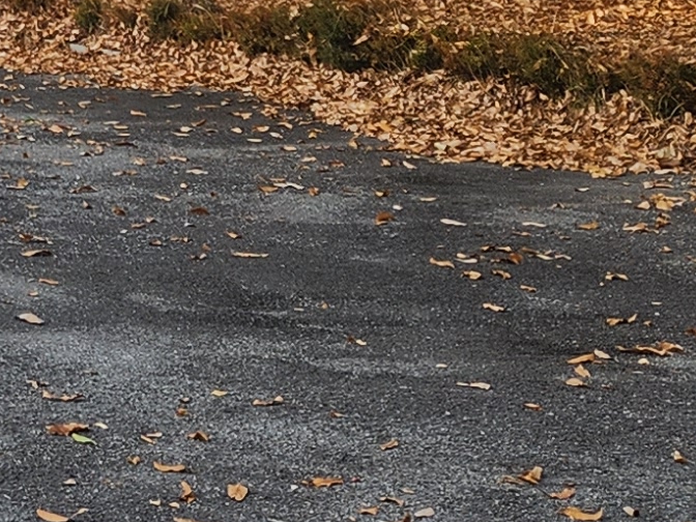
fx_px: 2755
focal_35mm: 137
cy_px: -800
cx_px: -539
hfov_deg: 13.1
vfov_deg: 9.4
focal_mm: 5.4
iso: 20
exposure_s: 1/508
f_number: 1.8
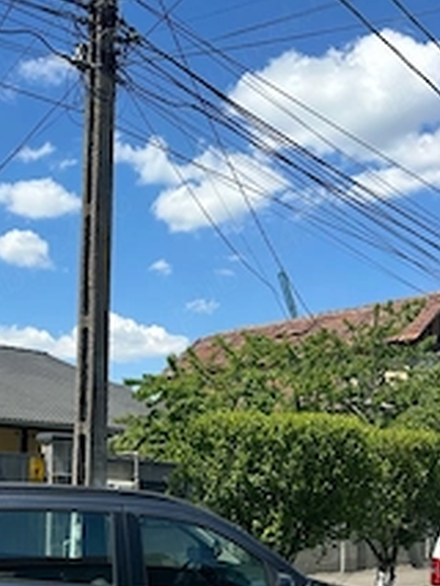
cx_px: 99
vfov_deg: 39.6
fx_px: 762
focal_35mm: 45
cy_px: 506
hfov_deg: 31.5
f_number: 1.78
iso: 80
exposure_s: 1/4016
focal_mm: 6.86
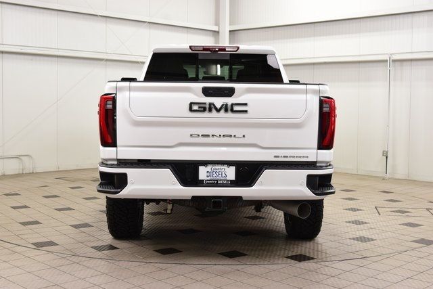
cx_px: 216
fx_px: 614
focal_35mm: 51
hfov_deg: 38.9
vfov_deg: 26.5
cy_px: 144
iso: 720
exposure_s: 1/30
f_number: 7.1
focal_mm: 34
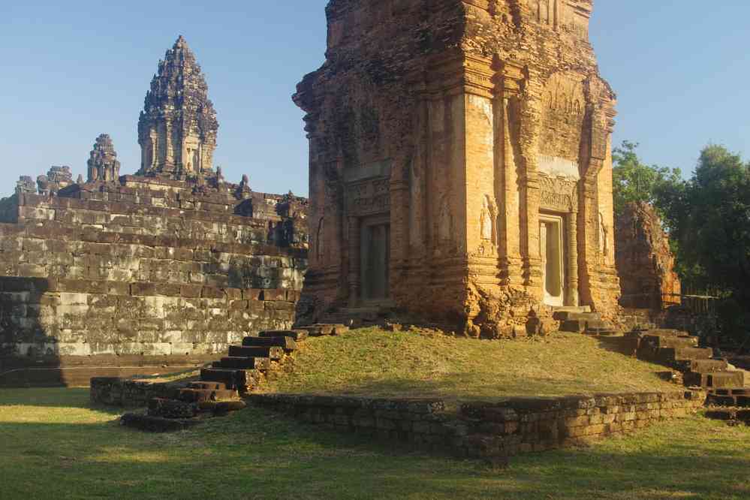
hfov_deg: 53.1
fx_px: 750
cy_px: 250
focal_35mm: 36
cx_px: 375
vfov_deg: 36.9
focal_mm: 24
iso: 200
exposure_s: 1/50
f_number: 9
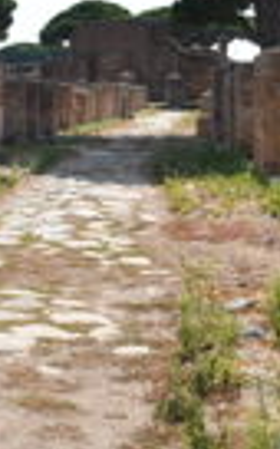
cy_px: 127
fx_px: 879
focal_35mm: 72
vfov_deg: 28.3
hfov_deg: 16.8
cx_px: -109
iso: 100
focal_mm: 16
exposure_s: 1/1250
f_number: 3.5
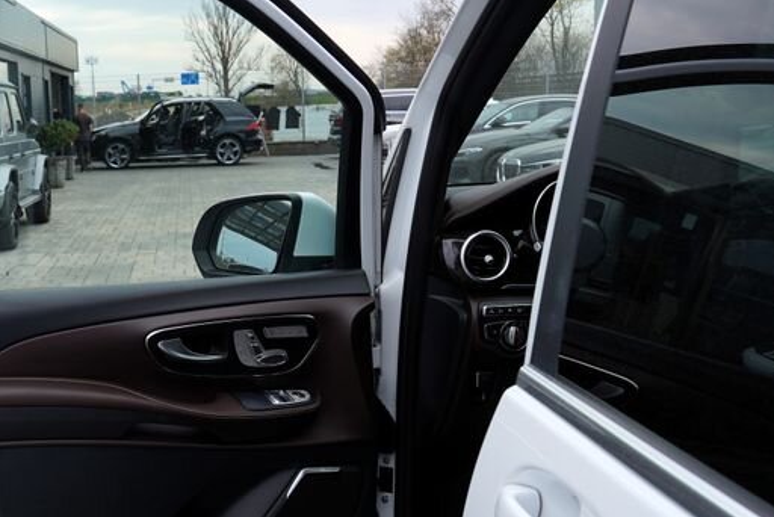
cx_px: 144
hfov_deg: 39.3
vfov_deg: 28.0
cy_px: 335
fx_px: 1033
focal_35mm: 48
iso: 100
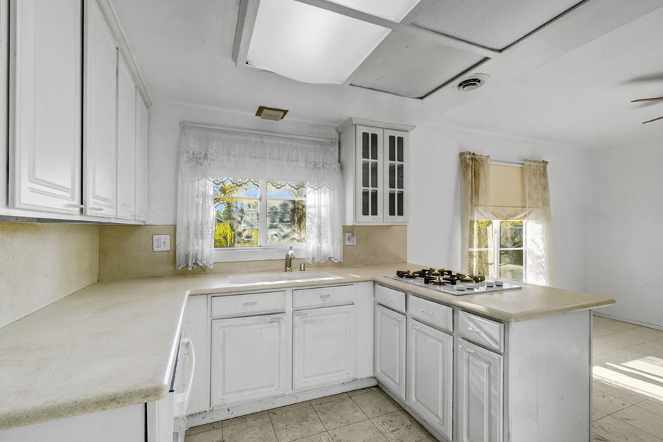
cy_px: 227
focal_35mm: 16
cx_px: 340
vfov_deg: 73.7
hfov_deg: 96.7
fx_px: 295
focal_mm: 10
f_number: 11
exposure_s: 1/30
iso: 400
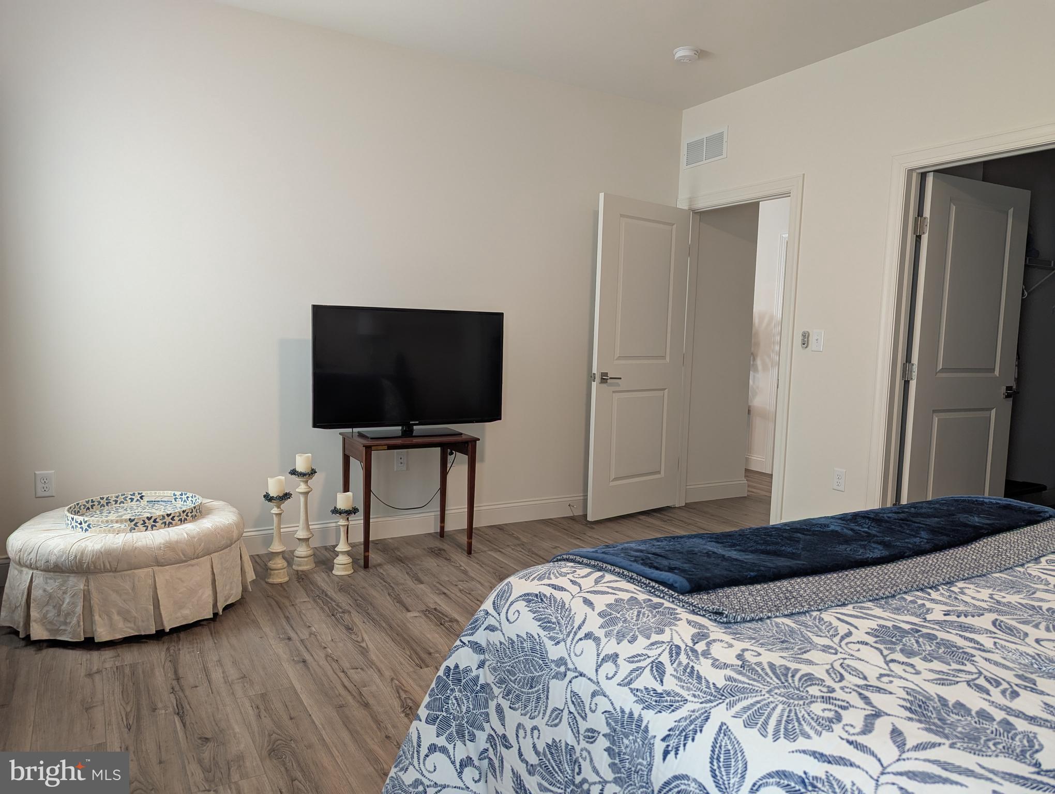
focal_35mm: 24
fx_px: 732
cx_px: 528
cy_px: 397
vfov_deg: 56.9
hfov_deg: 71.5
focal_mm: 6.81
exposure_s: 1/24
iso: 120
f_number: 1.85
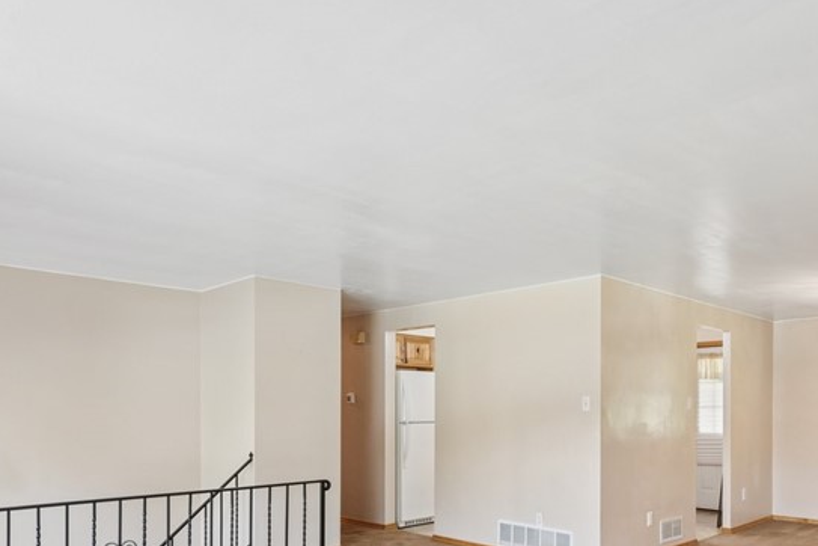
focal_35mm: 28
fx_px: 636
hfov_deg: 64.9
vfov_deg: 45.2
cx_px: 490
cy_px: 394
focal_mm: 14
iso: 50
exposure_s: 1/5
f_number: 11
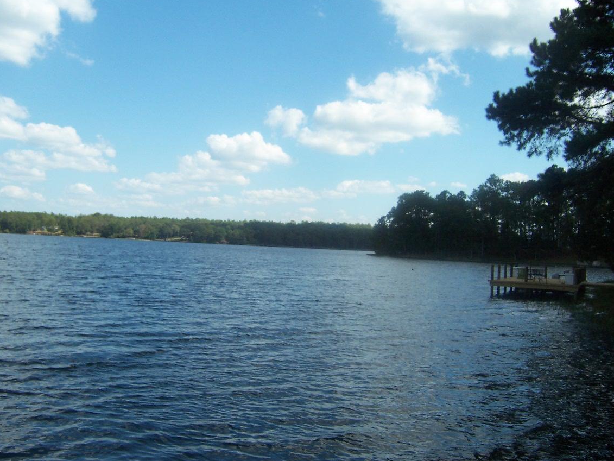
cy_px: 229
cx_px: 289
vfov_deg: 40.7
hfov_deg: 52.6
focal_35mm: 35
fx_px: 621
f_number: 4
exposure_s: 1/750
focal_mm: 5.5
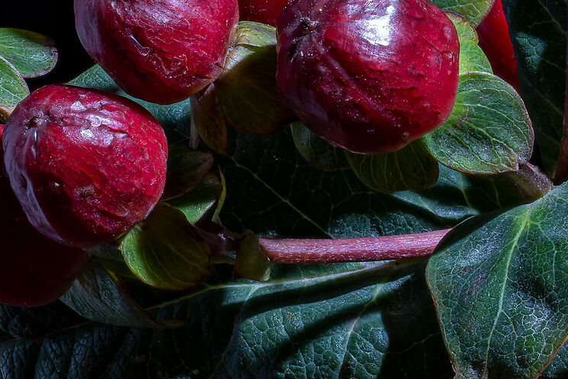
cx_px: 330
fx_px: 5318
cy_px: 141
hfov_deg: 6.1
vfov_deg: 4.1
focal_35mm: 337
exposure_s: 1.6
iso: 100
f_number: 14
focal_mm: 105
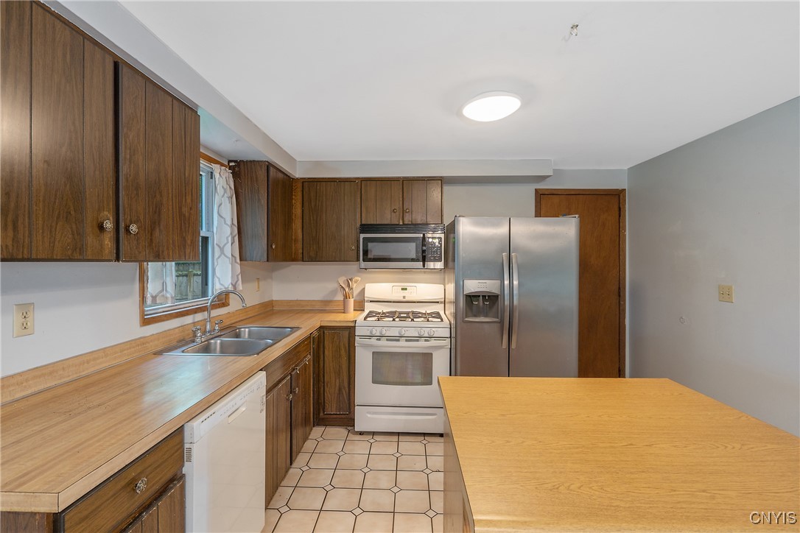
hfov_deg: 96.7
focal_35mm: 16
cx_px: 400
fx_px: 356
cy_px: 266
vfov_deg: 73.7
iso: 200
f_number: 9
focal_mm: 16
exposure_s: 1
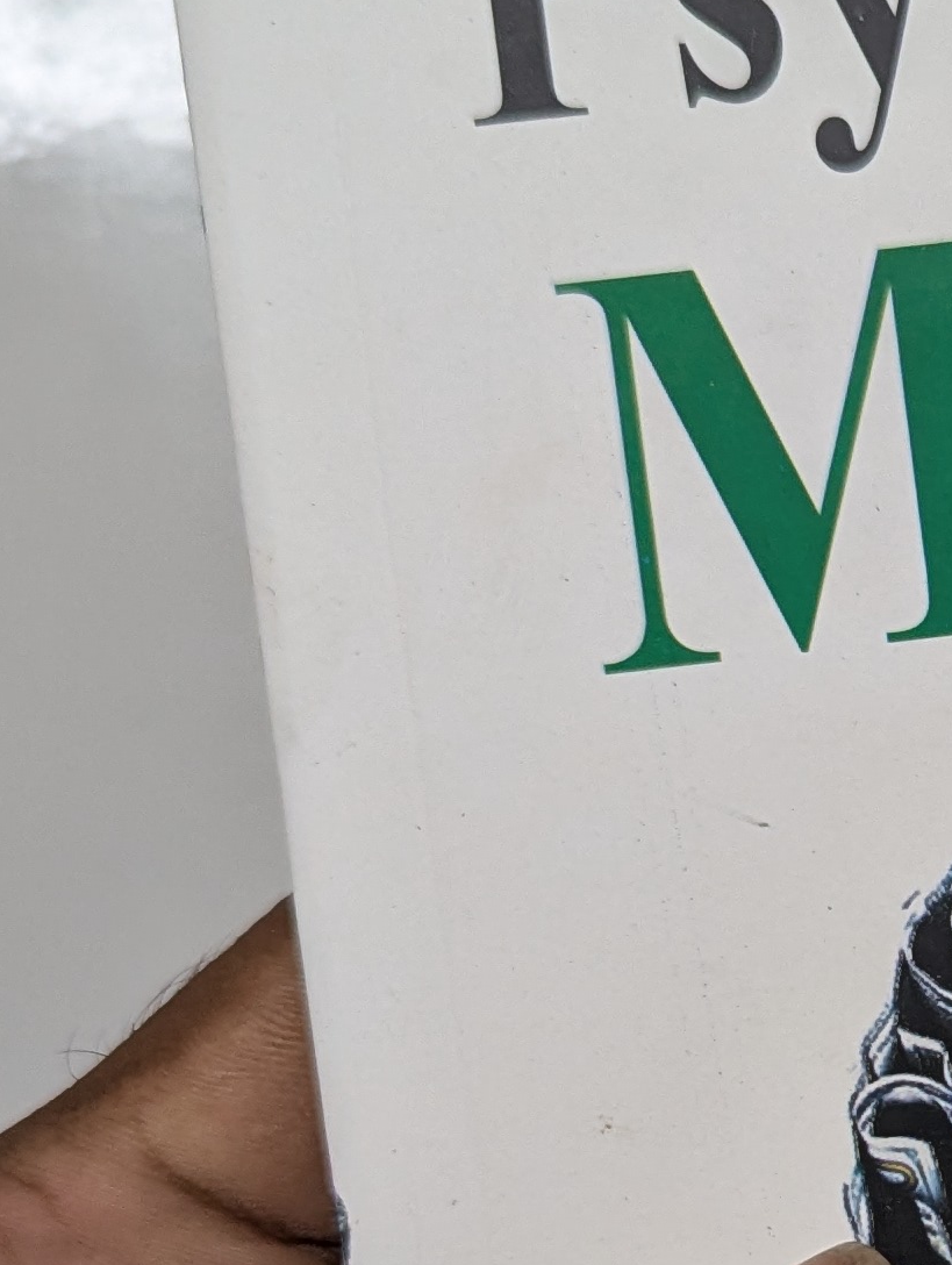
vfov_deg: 21.4
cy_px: 1037
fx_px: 3292
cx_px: 1300
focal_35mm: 90
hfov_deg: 15.5
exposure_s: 1/171
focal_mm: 6.81
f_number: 1.85
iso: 236
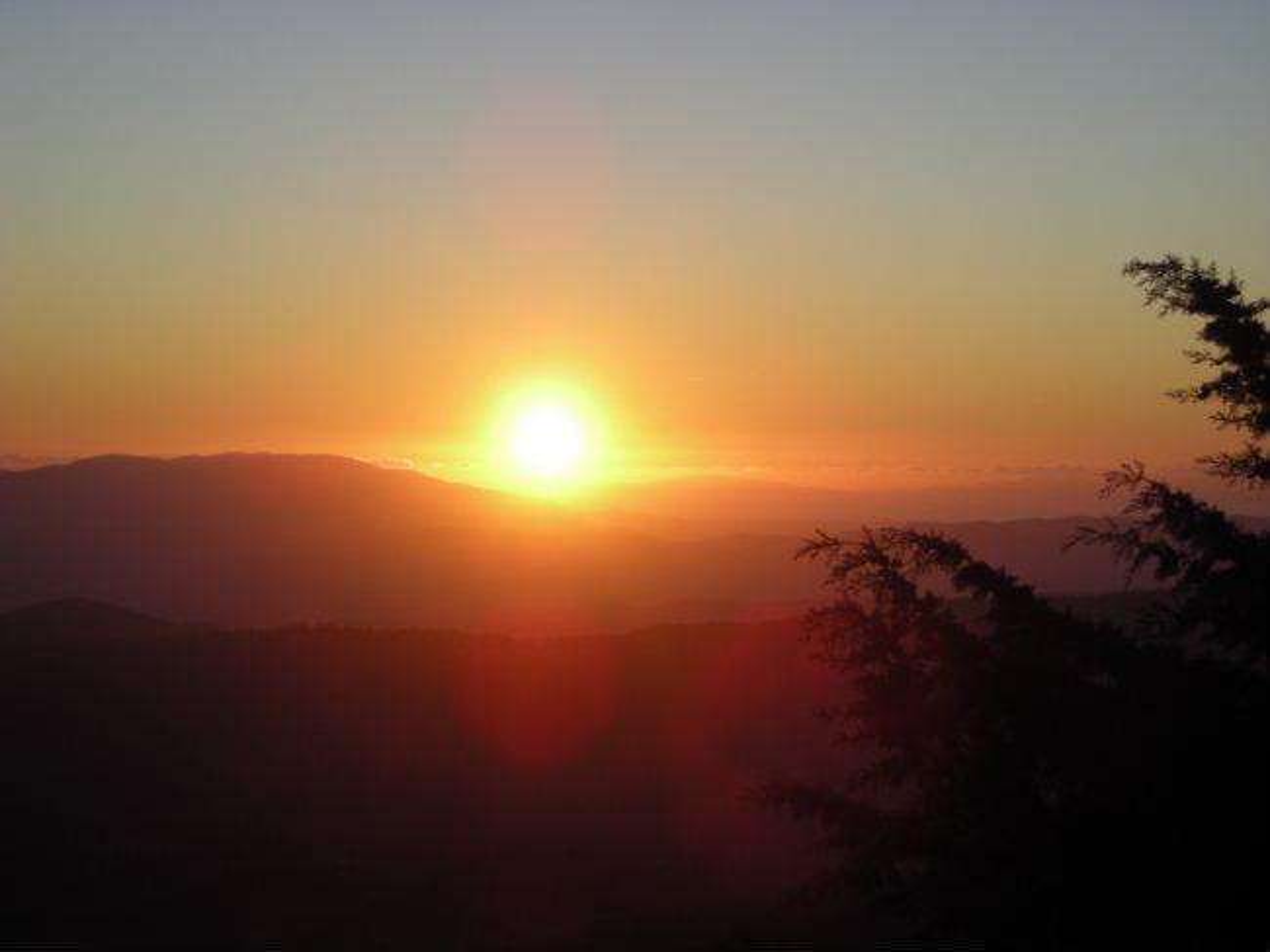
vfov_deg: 15.7
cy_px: 476
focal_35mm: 94
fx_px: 3447
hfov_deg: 20.9
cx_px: 635
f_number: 4.4
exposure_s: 1/320
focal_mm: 15.3
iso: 50
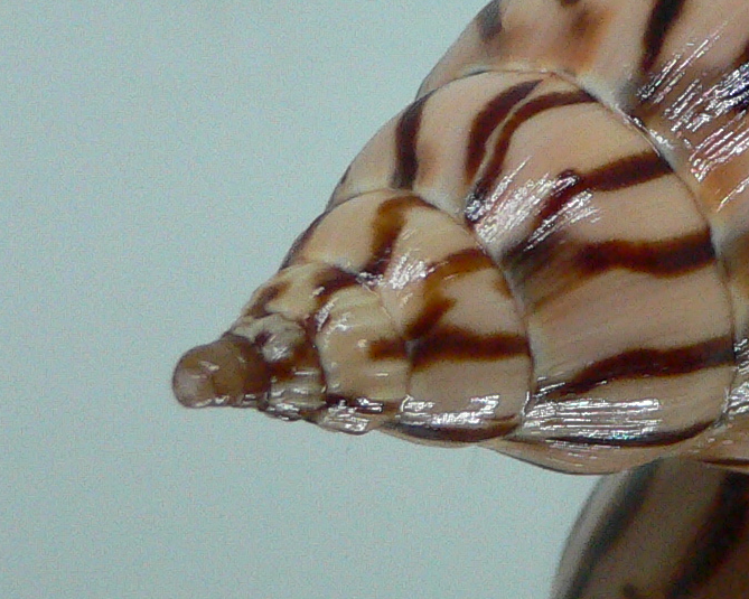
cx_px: 893
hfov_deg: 17.8
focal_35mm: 103
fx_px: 2283
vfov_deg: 14.9
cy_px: 159
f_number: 2.8
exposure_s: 1/50
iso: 200
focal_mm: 4.6
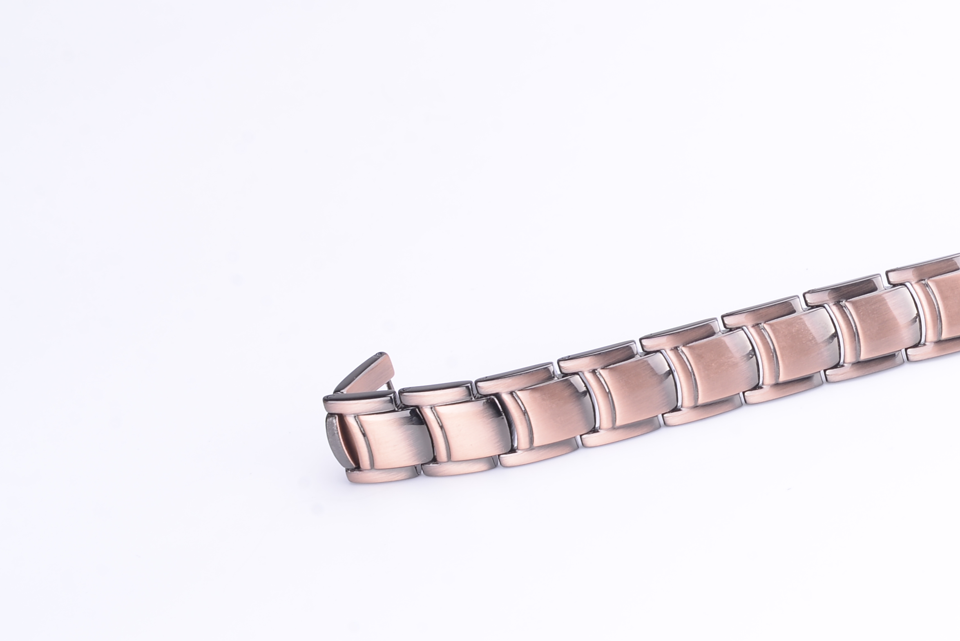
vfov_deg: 10.7
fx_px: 3415
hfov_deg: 15.3
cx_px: 1203
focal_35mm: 128
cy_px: 249
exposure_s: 1/100
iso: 100
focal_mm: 50
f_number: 14
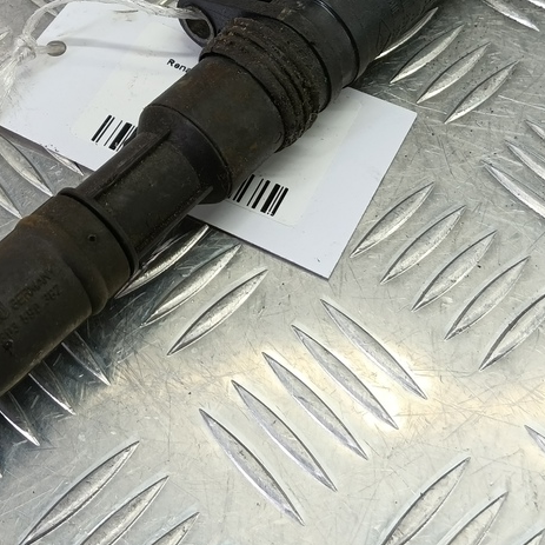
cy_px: 127
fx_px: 802
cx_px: 200
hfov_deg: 37.3
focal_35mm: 45
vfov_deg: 36.5
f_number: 1.6
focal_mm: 4.11
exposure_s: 1/50
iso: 105
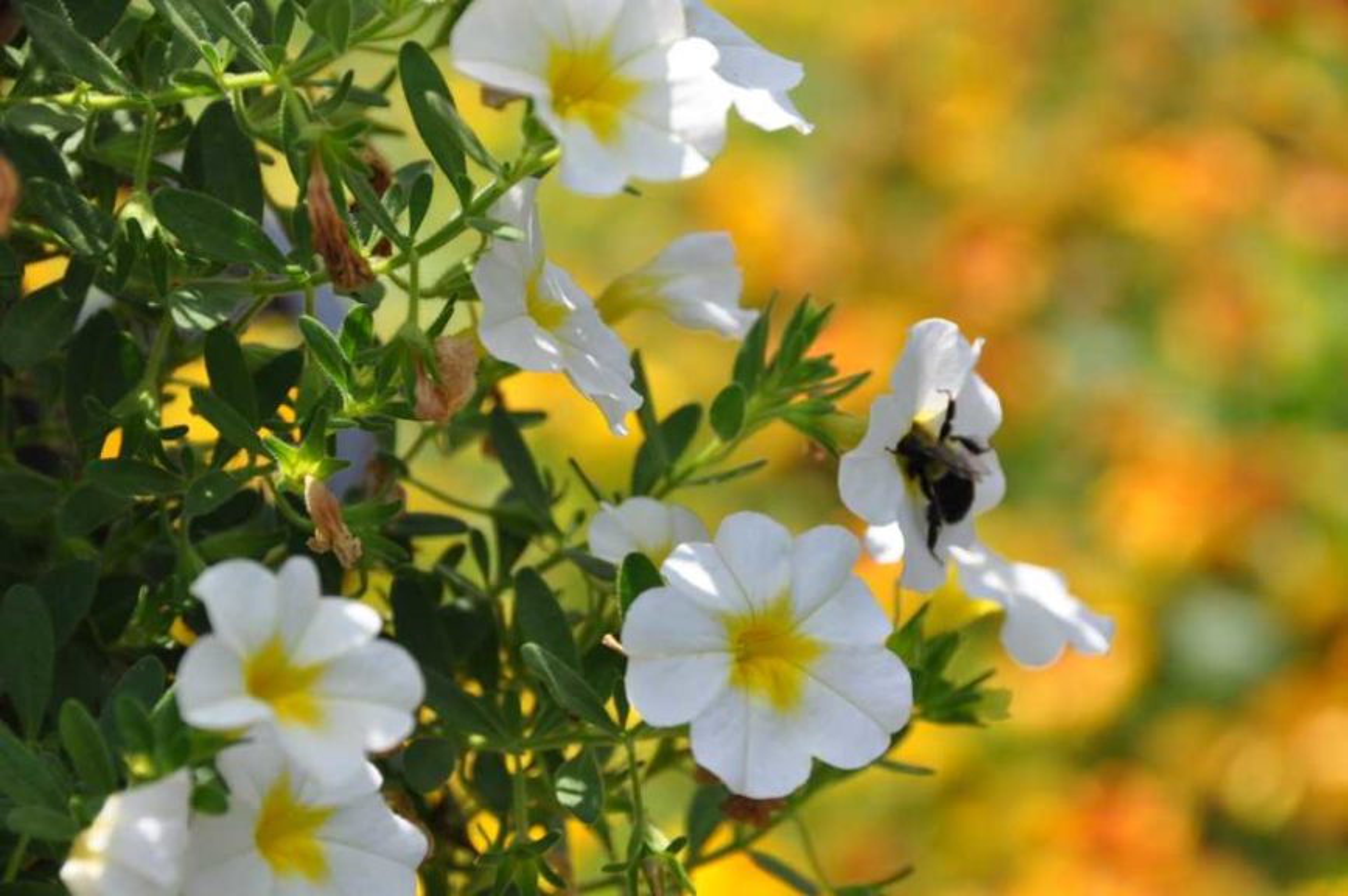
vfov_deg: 8.7
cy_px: 448
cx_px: 674
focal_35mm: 158
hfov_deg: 13.1
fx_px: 5891
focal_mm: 105
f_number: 10
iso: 200
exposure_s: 1/400
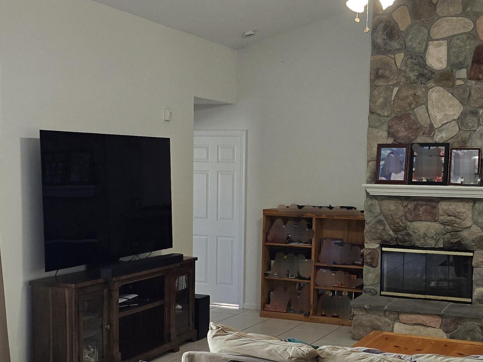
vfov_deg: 26.0
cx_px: 261
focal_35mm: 56
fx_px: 781
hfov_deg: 34.3
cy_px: 235
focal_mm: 6.3
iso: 200
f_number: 1.7
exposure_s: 1/120
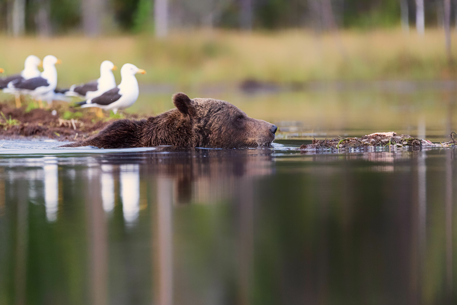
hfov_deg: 4.1
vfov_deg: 2.8
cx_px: 228
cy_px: 152
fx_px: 6349
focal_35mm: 500
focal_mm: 500
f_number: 4
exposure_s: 1/1250
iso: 2200
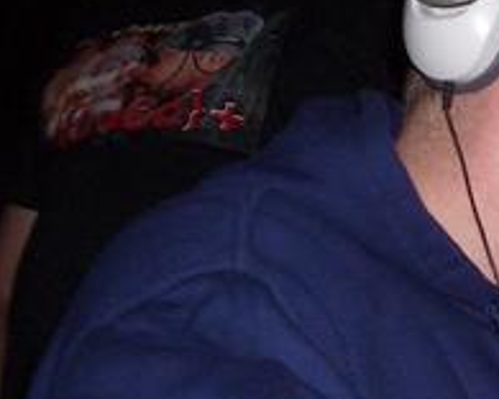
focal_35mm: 112
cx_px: 653
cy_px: 151
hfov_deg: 16.2
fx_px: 1654
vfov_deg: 13.7
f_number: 2.6
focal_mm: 5.8
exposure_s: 1/40
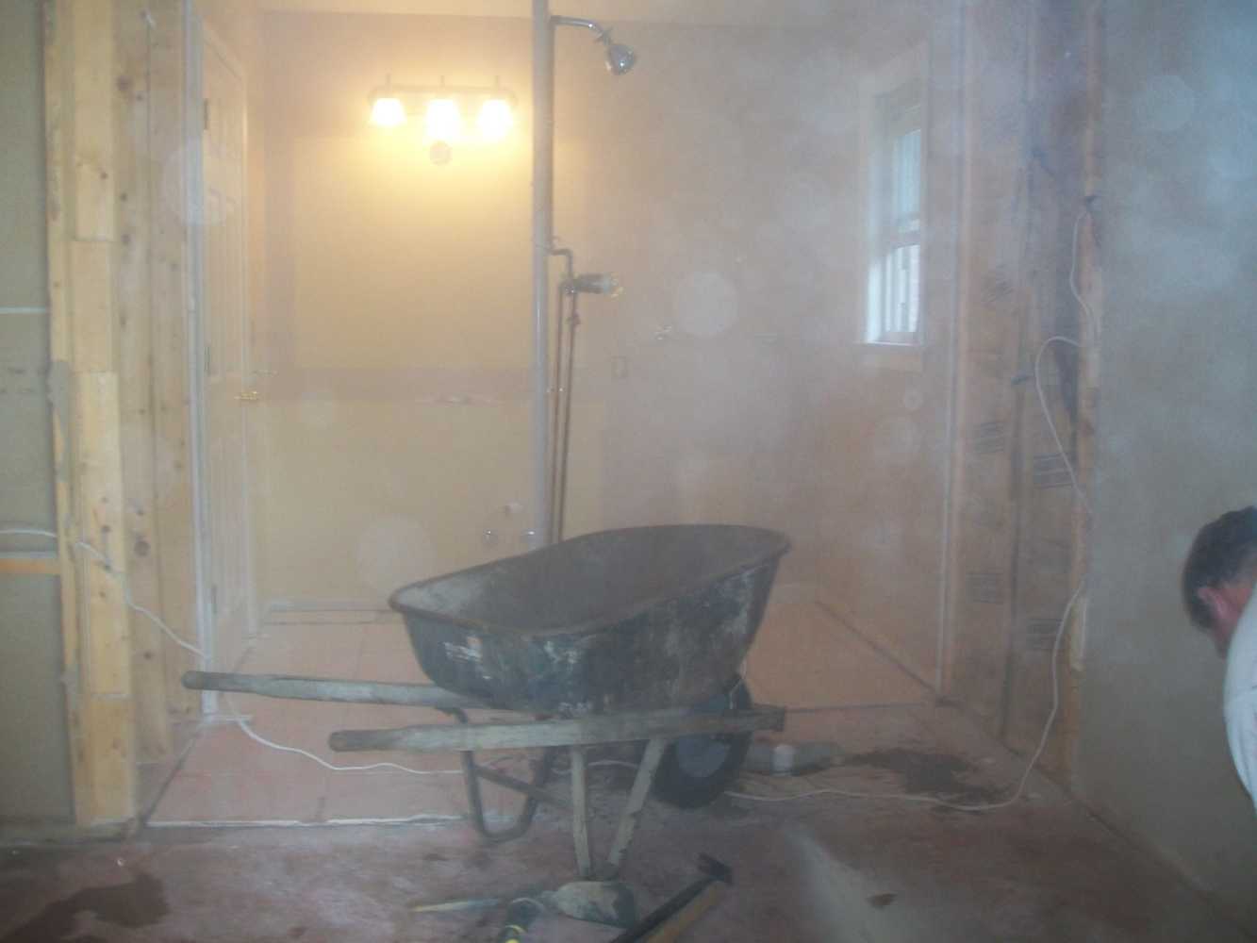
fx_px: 1307
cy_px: 472
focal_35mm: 36
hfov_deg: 51.4
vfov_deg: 39.7
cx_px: 628
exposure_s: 1/30
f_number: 2.7
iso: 160
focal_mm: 6
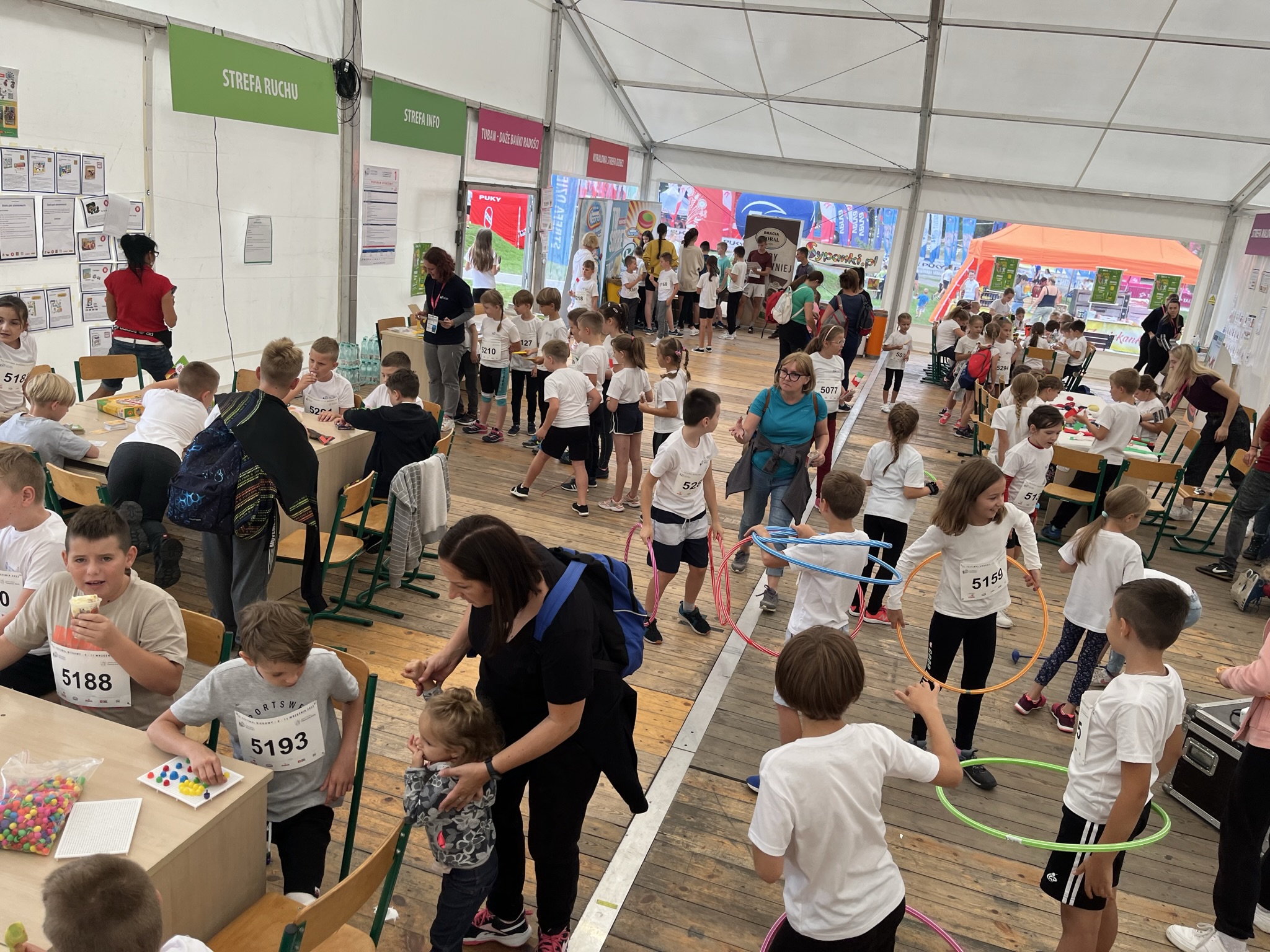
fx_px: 954
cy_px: 476
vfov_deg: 53.1
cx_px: 635
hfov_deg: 67.3
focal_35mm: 26
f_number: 1.6
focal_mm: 5.1
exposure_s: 1/463
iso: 50
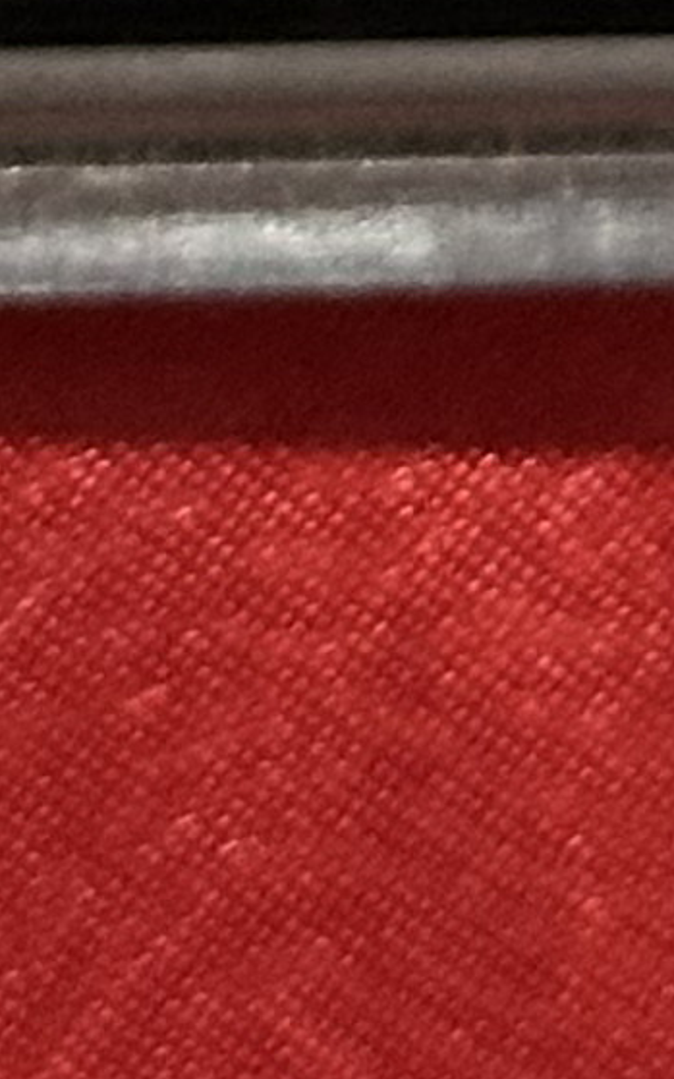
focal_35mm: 367
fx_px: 10794
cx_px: 892
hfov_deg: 3.6
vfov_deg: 5.4
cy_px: -2004
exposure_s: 1/33
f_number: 1.78
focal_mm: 6.86
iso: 400
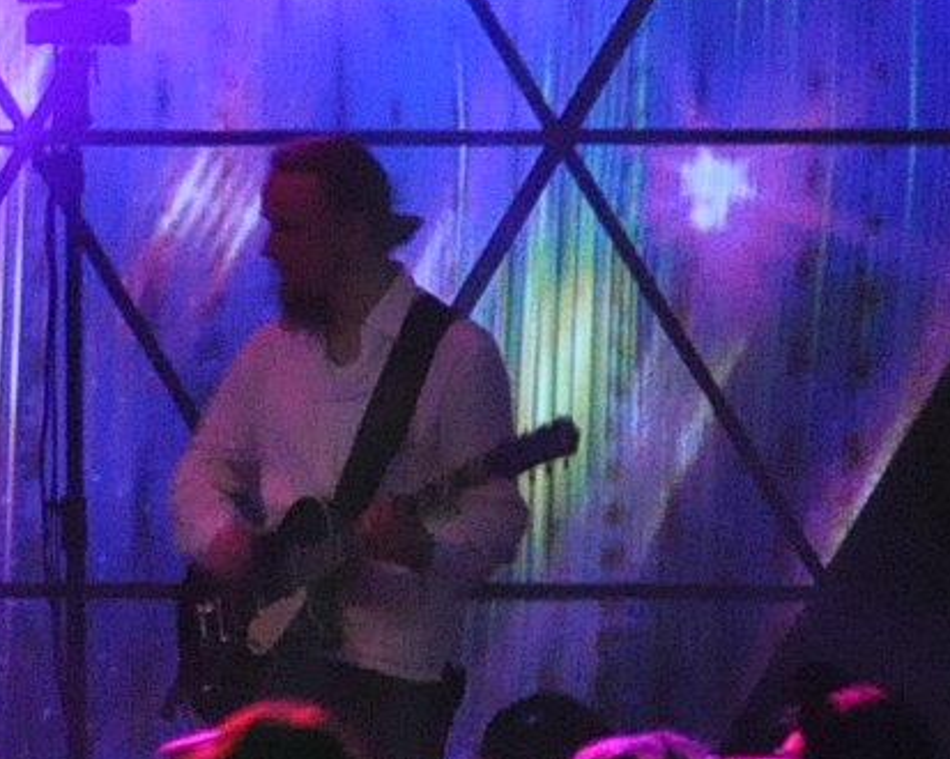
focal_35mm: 620
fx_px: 17436
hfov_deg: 3.1
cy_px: 205
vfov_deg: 2.5
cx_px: -1277
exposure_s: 1/6
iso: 3200
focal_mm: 85
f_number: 5.6
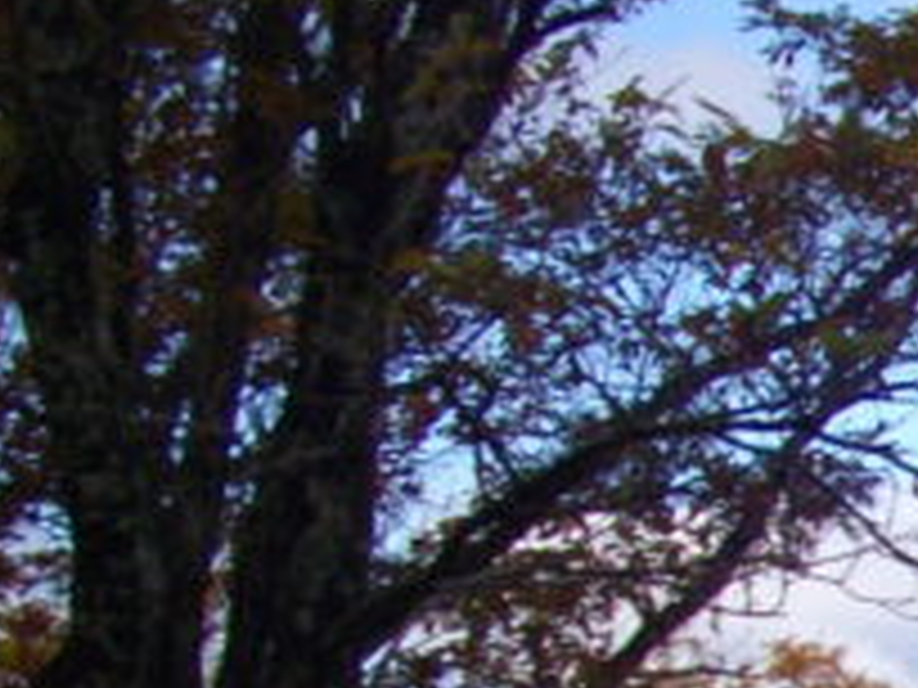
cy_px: 1201
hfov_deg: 9.6
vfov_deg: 7.8
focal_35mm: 186
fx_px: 4933
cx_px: 2061
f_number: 5.6
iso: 100
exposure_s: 1/250
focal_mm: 6.2
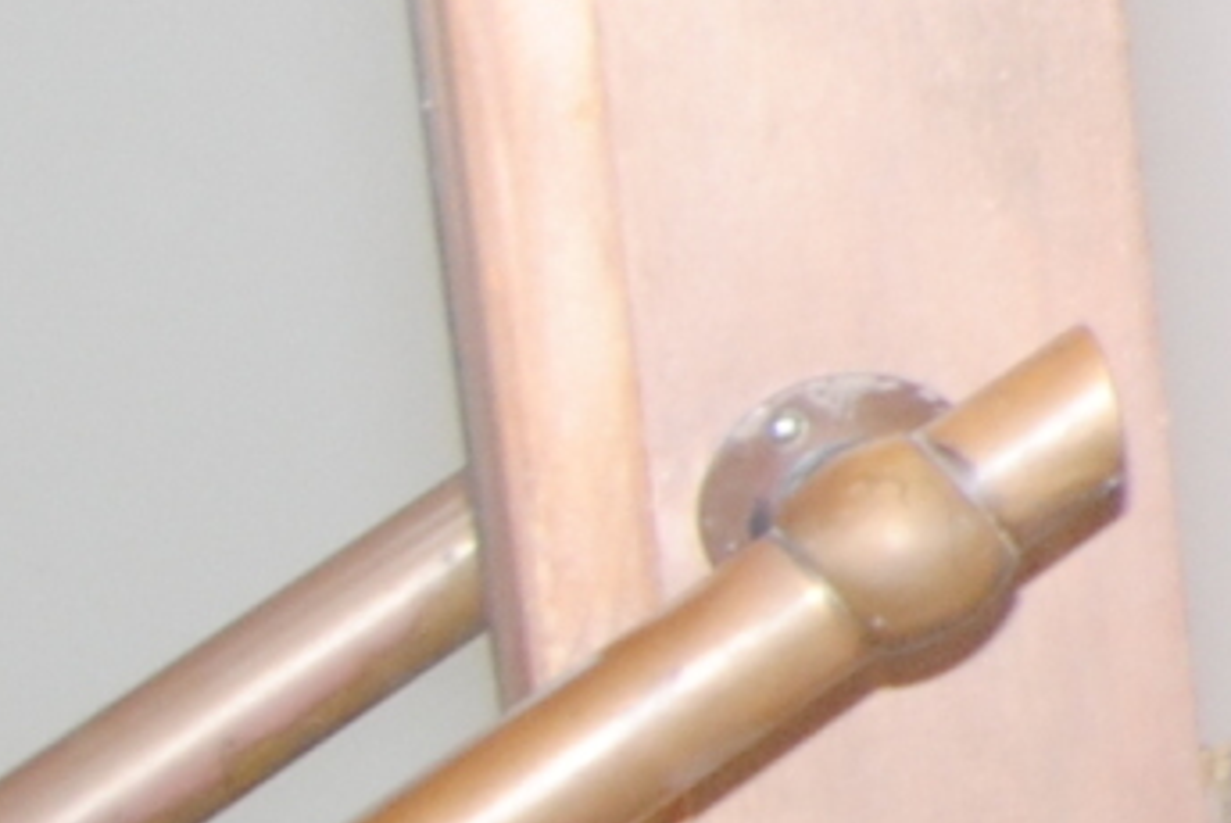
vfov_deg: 10.0
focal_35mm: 134
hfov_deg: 10.0
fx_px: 4586
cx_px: 3972
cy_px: -276
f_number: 5.6
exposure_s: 1/100
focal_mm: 12
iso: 400
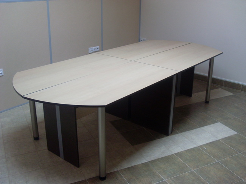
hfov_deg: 49.0
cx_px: 123
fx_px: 270
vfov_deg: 37.7
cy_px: 92
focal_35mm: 38
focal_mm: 6.3
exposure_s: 1/45
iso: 100
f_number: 3
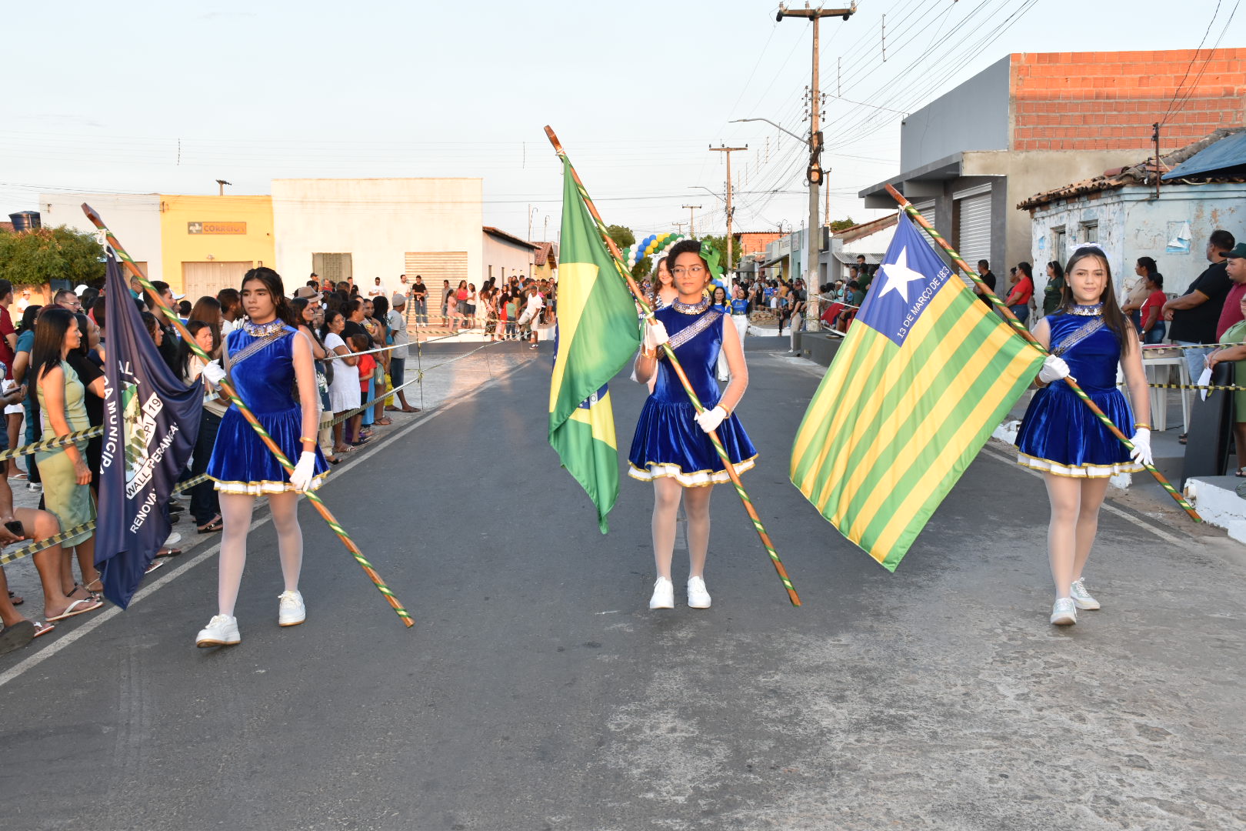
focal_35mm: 36
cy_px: 416
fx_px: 1246
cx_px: 623
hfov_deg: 53.1
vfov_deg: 36.9
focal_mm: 24
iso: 500
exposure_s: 1/100
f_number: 9
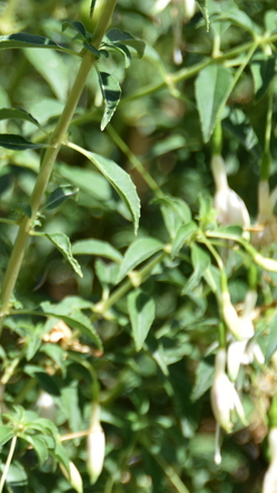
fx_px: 9961
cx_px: -105
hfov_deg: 1.6
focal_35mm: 763
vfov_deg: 2.8
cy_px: 252
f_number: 5.6
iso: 220
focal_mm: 250
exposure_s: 1/500
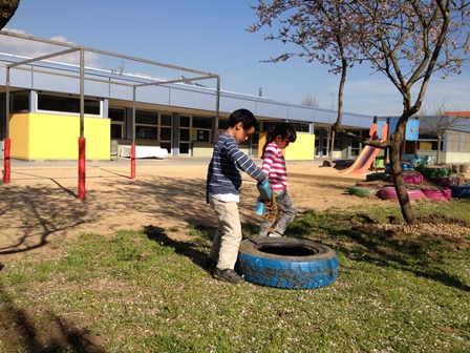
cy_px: 176
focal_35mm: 35
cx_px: 235
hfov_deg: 52.6
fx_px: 475
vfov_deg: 40.7
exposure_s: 1/1493
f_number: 2.4
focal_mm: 4.28
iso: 50
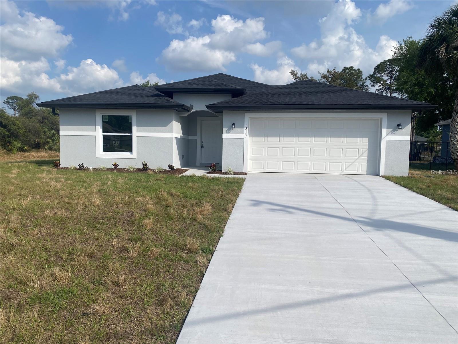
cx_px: 229
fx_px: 344
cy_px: 172
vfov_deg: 53.1
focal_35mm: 26
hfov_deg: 67.3
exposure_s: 1/5025
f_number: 1.8
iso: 32
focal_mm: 4.25
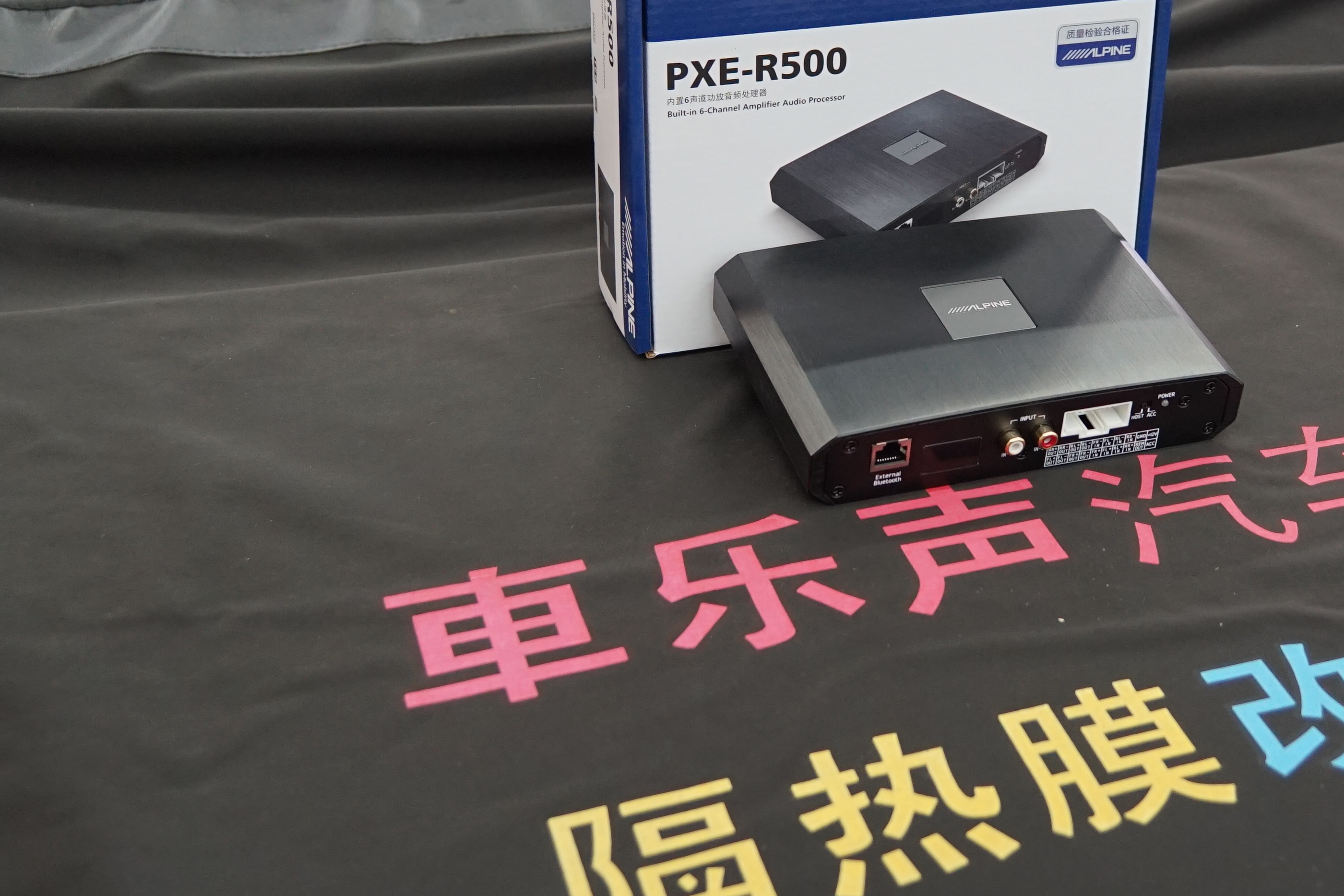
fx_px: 1941
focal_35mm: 52
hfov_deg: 37.6
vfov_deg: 25.8
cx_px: 939
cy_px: 285
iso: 1000
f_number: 4
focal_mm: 25
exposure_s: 1/160
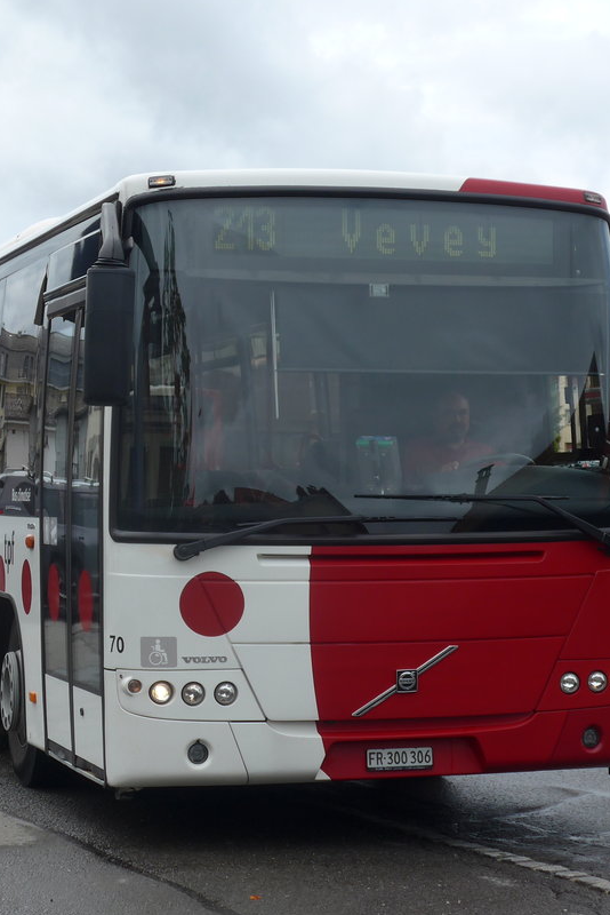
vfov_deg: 22.1
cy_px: 454
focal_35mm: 92
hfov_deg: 14.9
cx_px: 278
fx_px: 2336
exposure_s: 1/1300
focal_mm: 12
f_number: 3.5
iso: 80
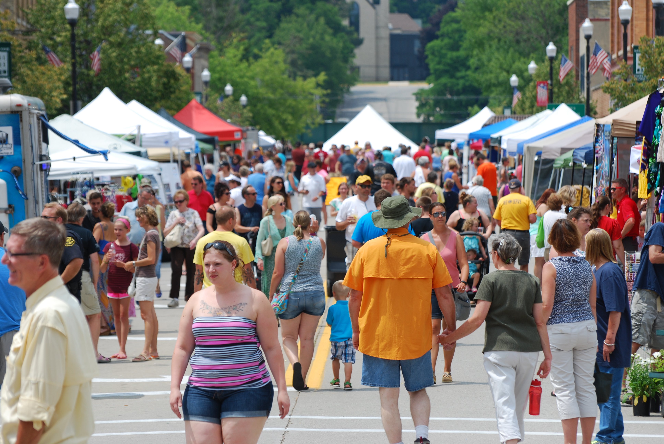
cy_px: 222
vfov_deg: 7.3
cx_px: 332
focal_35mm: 188
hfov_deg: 11.0
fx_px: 3462
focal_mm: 125
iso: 100
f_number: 6.3
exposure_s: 1/640
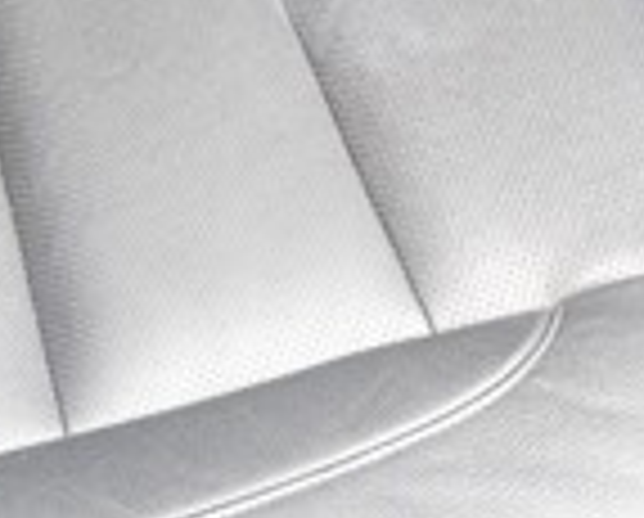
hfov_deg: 19.9
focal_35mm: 94
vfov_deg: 14.2
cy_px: -468
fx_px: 1795
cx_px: 59
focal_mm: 5.4
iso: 800
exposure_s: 1/60
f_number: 1.8
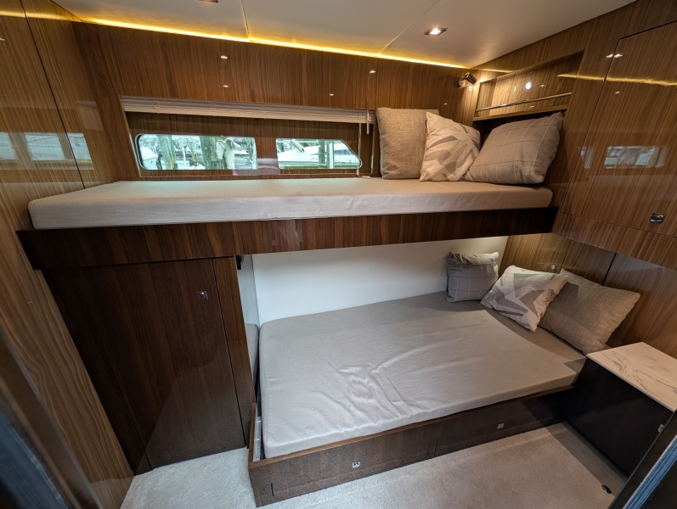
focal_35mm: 12
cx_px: 338
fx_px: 235
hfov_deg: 110.5
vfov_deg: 94.6
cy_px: 254
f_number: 1.7
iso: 102
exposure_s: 1/76
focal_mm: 2.02
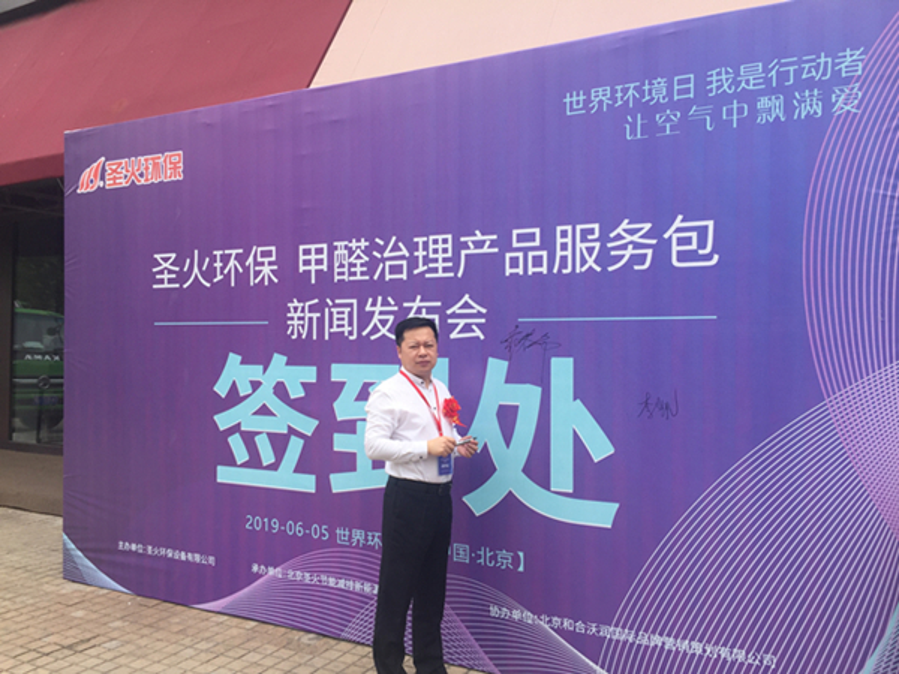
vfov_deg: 48.2
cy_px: 337
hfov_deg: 61.7
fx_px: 753
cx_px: 450
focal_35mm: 29
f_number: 2.2
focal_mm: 4.15
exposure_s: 1/920
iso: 32
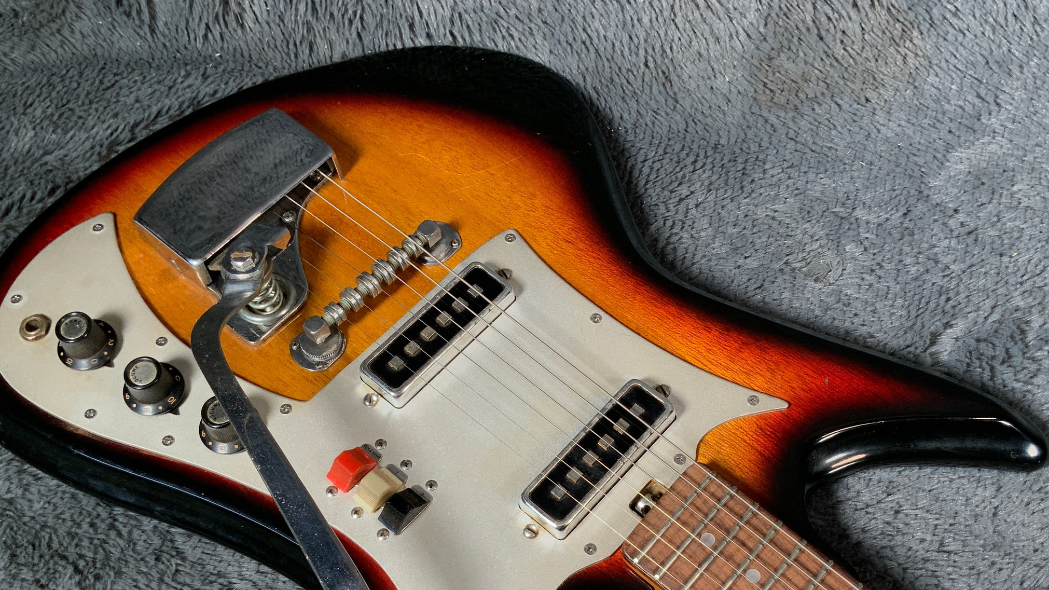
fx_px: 1113
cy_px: 457
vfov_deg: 29.1
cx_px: 583
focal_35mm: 40
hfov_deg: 50.4
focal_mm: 3
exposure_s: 1/104
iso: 32
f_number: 1.8
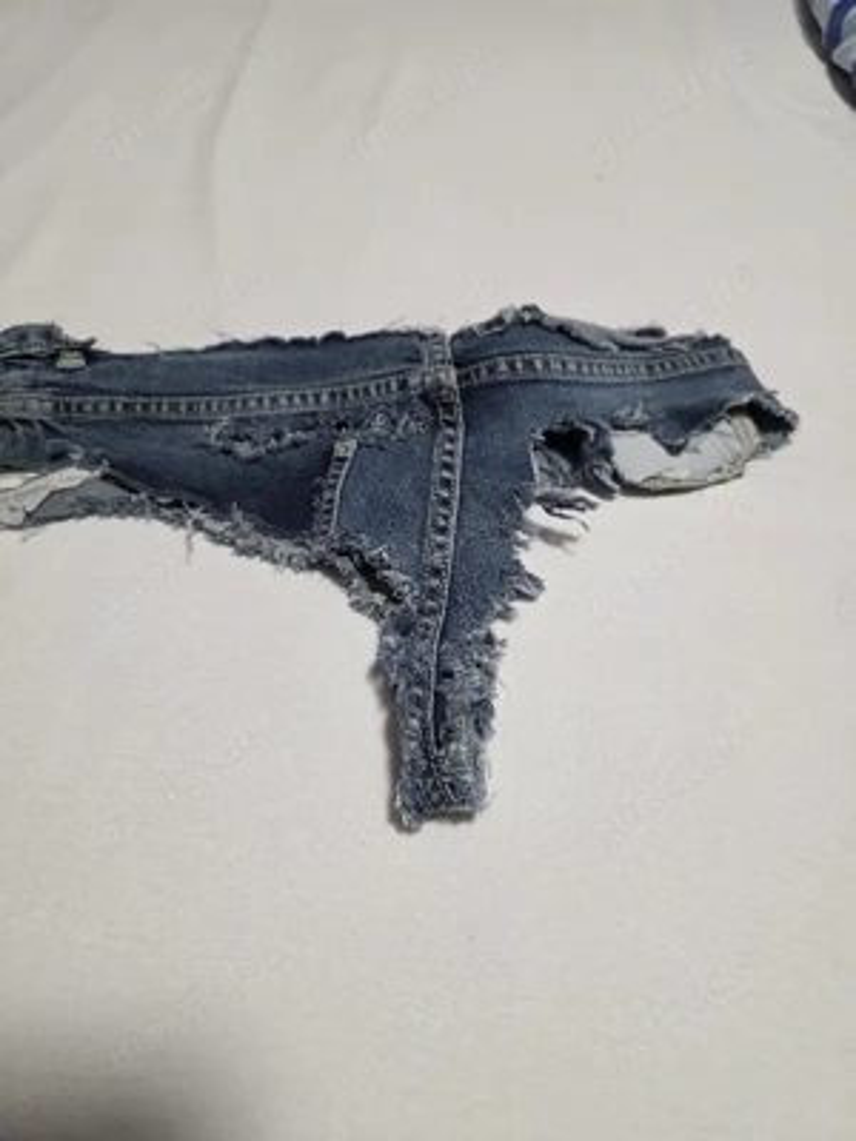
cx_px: 428
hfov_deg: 58.9
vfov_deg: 73.9
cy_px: 570
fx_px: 758
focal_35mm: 23
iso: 640
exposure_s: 1/101
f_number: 1.7
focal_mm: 6.3
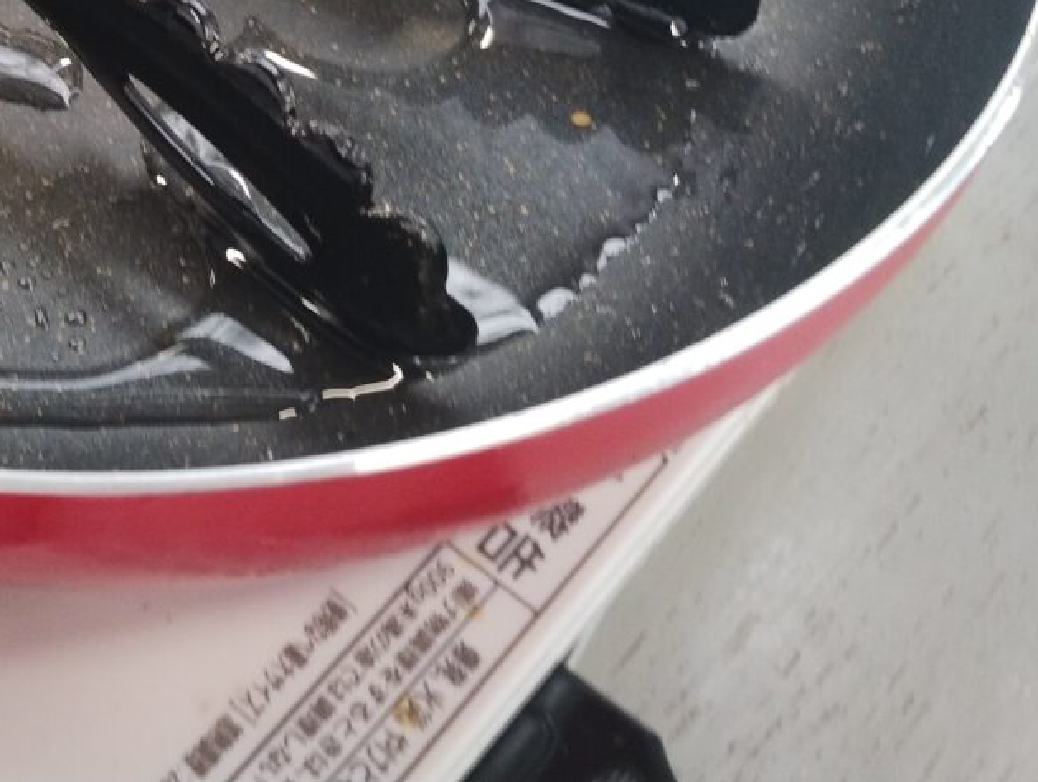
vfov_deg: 24.5
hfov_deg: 31.5
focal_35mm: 57
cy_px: -12
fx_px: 1712
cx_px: 30
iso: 897
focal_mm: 4.27
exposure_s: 1/50
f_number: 1.8
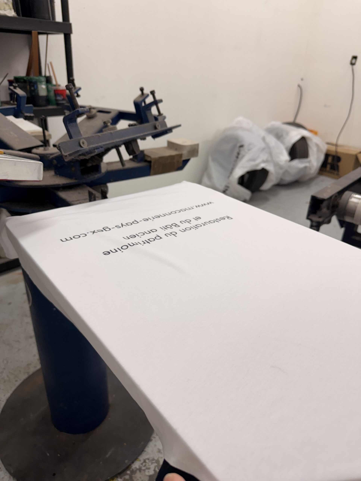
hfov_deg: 56.8
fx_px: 334
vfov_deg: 71.6
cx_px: 180
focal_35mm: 24
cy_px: 240
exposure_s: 1/100
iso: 80
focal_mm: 6.76
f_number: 1.78
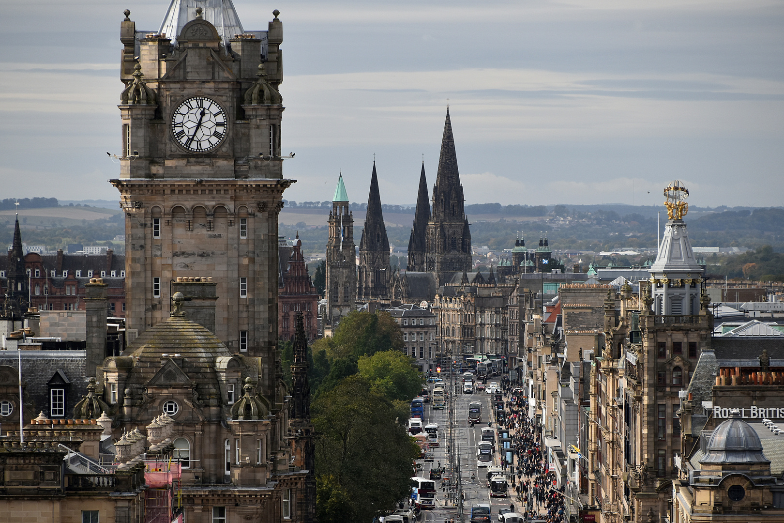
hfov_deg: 8.1
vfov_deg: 5.4
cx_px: 392
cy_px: 262
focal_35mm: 255
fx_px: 5553
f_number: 6
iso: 280
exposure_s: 1/500
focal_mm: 170
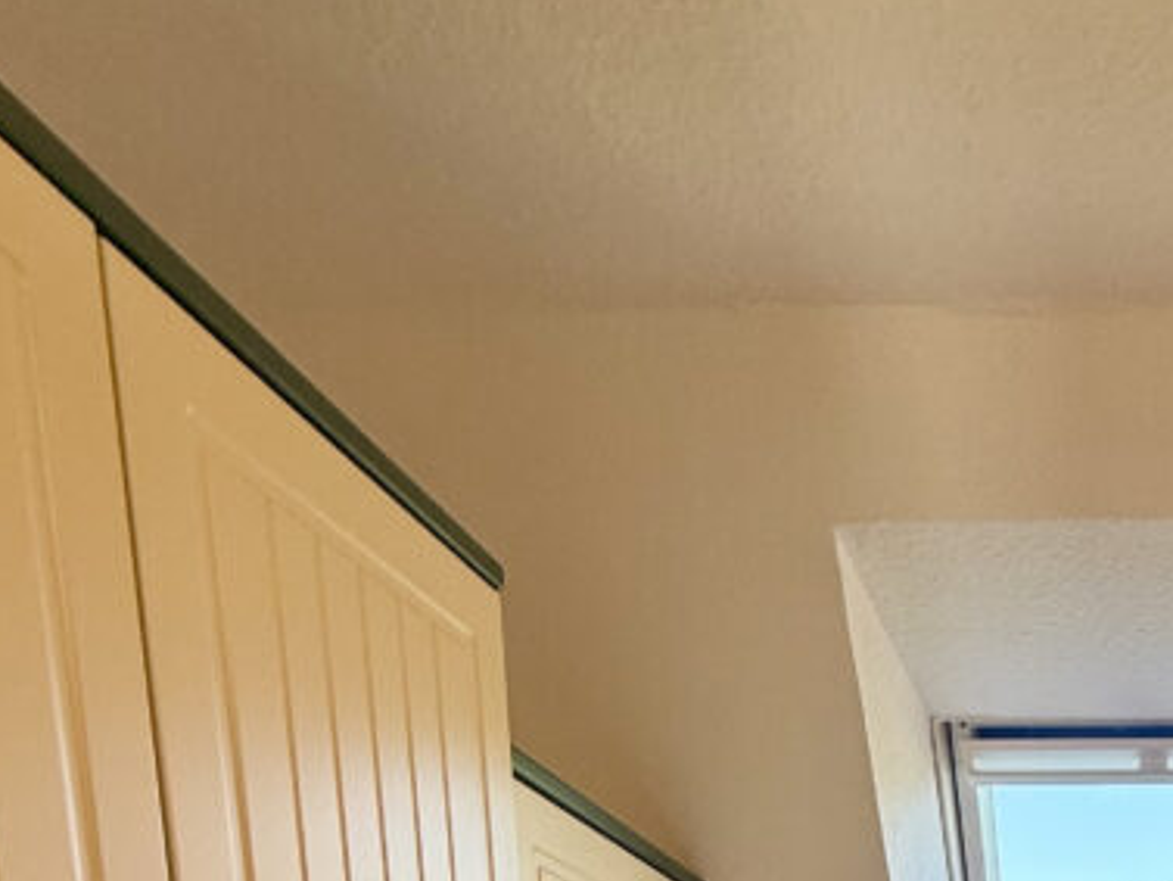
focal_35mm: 38
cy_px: 1404
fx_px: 1288
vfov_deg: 25.4
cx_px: 1108
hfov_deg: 43.6
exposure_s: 1/100
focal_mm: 2.22
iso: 64
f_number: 2.2
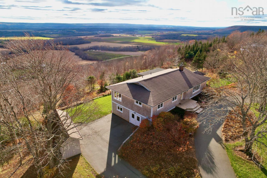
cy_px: 89
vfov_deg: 57.3
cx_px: 134
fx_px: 163
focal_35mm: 22
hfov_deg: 78.6
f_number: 2.8
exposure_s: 1/60.2
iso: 120
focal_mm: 8.38
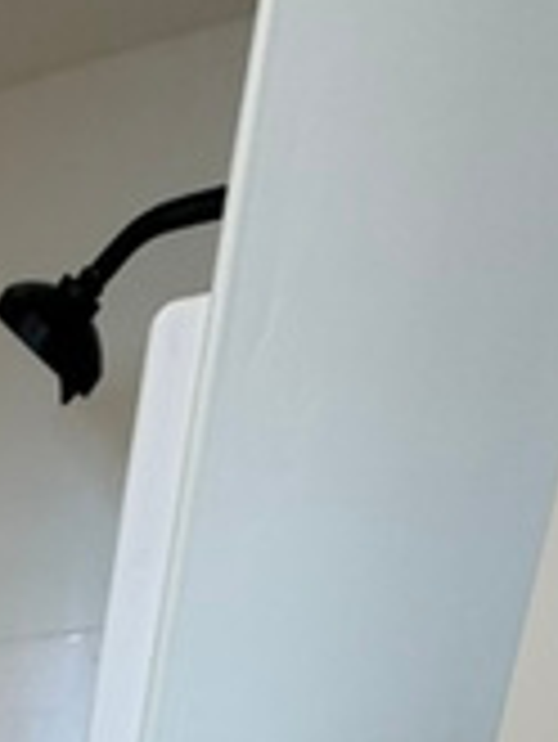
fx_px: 1395
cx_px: -562
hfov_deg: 16.8
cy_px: 1628
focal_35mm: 65
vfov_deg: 17.0
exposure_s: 1/120
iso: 125
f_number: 2.2
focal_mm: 2.22
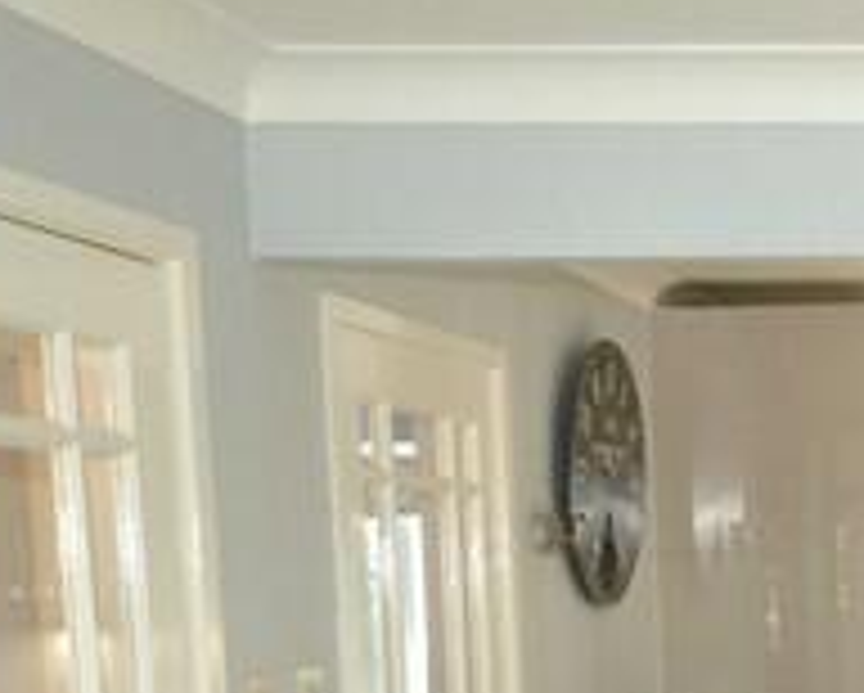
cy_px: 790
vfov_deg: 19.5
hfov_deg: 21.3
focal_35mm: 75
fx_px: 1920
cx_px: 1305
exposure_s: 1/60
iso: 1400
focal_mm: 10
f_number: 3.5
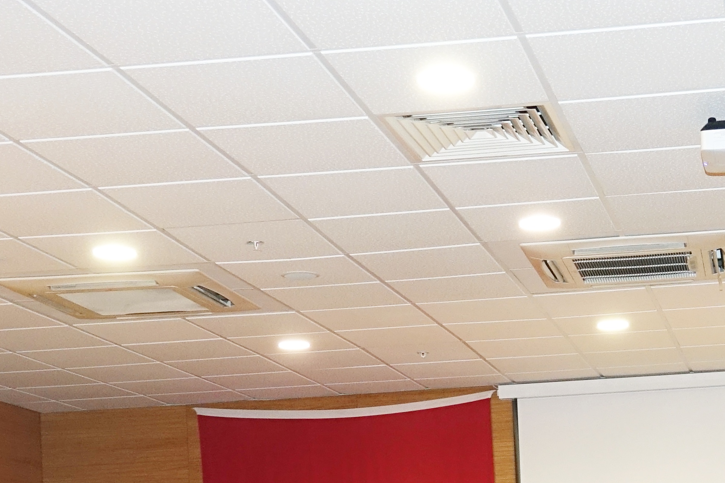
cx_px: 669
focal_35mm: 80
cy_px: 600
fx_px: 1611
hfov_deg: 24.5
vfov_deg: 16.3
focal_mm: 10.59
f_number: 2.8
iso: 800
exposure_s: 1/30
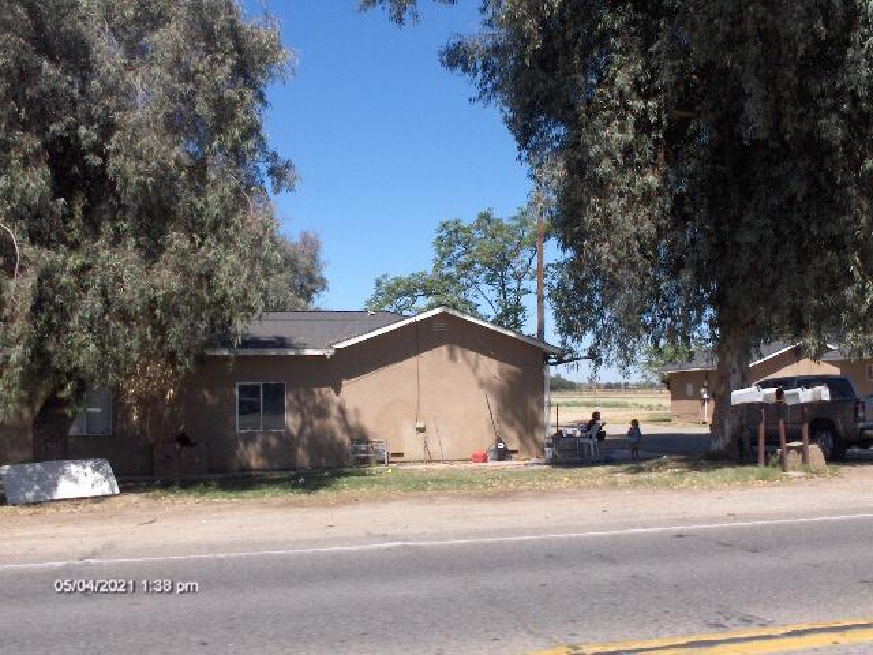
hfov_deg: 50.1
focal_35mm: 37
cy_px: 328
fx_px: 933
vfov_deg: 38.7
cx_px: 436
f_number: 6.5
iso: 100
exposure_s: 1/585
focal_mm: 6.11
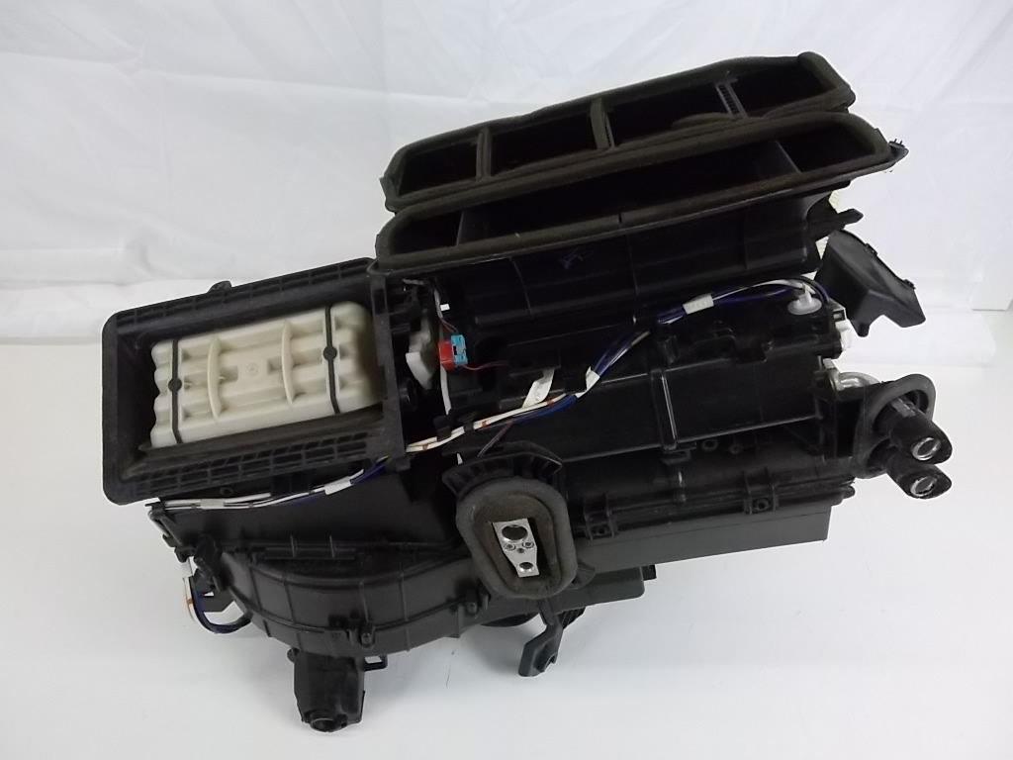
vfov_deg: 51.4
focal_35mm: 27
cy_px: 380
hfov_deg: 65.3
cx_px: 506
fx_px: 790
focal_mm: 4.9
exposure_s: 1/26
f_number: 3.5
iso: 400
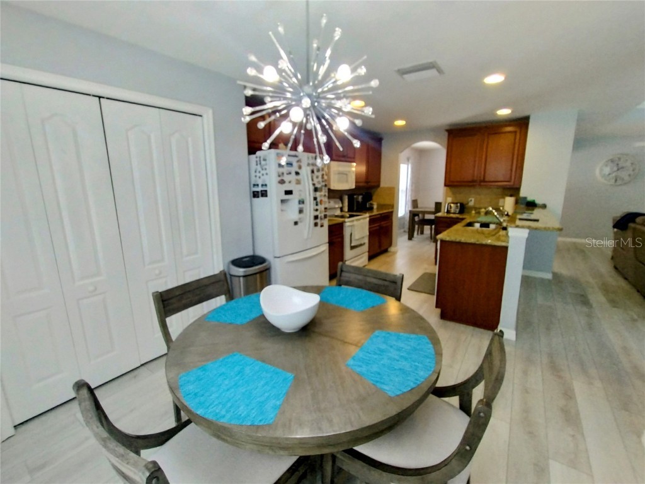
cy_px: 242
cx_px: 322
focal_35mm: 16
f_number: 2.2
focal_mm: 1.66
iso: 128
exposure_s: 1/40
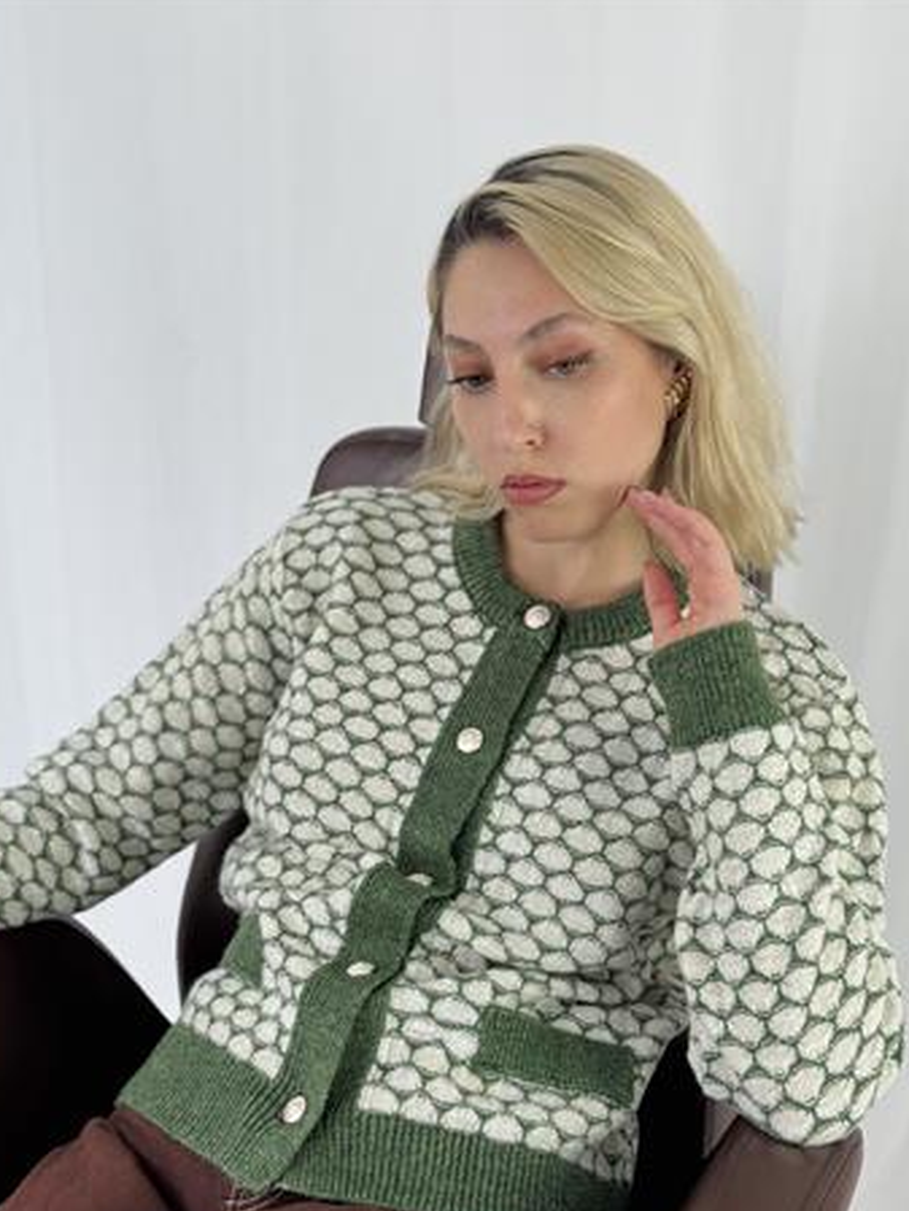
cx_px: 459
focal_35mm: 57
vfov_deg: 33.7
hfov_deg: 25.7
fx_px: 1995
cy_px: 708
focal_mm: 6.76
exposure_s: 1/100
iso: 50
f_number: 1.78
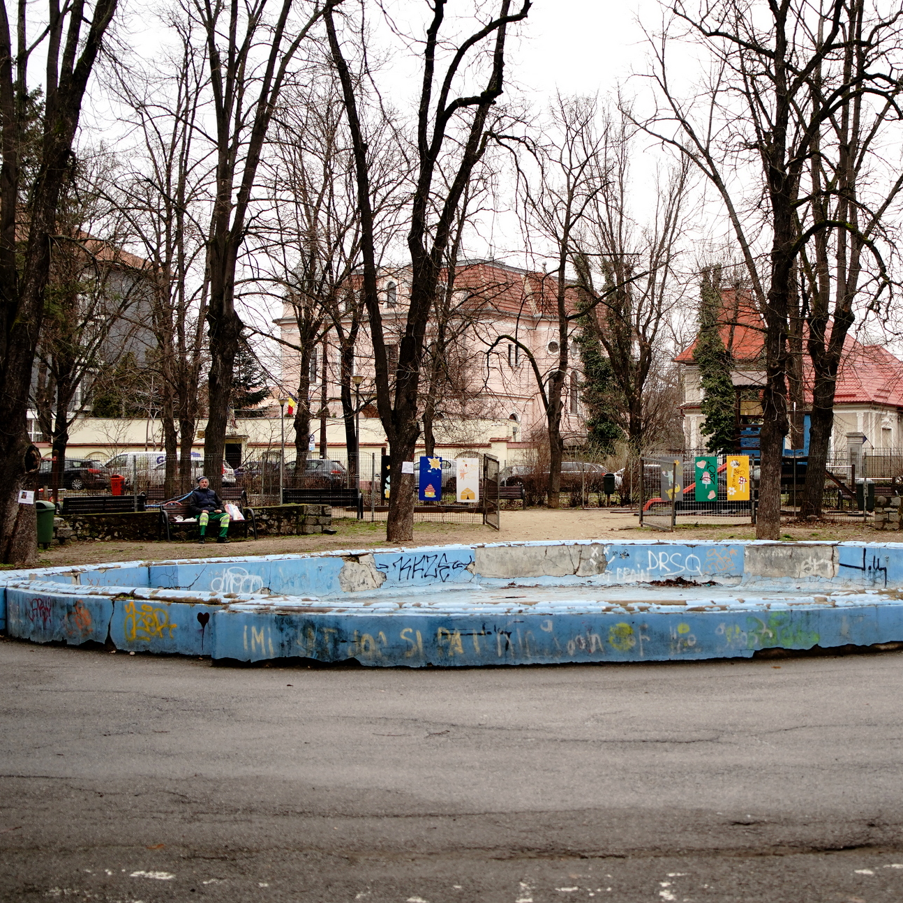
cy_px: 456
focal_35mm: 52
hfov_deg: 32.5
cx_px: 608
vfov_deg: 32.8
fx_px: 1535
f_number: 4
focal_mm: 40
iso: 400
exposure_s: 1/1000
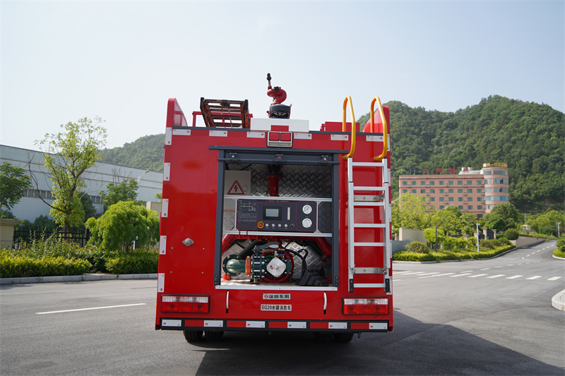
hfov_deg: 65.5
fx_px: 439
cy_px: 188
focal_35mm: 28
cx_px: 282
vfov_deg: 46.4
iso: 100
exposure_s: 1/1000
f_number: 3.2
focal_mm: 28
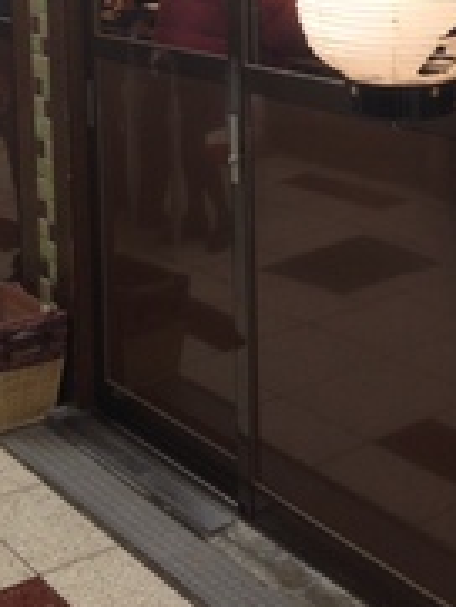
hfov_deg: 19.9
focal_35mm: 73
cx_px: 382
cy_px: 34
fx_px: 1281
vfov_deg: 25.6
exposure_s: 1/30
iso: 50
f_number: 2.4
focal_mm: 4.12
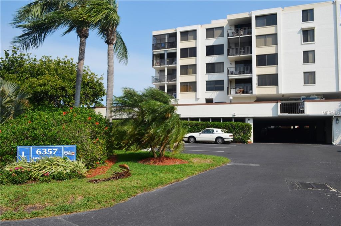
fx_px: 255
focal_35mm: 27
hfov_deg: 67.5
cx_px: 170
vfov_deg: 47.7
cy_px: 113
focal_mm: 18
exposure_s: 1/250
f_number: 8
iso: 100
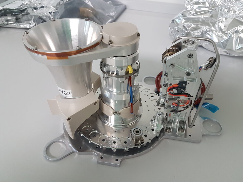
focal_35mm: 26
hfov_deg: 67.3
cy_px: 91
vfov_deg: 53.1
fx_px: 183
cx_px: 122
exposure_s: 1/50
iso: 160
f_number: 1.7
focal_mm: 4.2
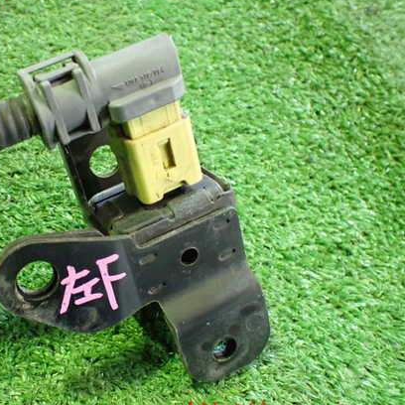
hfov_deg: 41.9
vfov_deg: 42.8
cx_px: 115
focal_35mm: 39
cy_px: 201
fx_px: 516
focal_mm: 5.4
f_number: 2.3
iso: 1000
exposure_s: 1/30
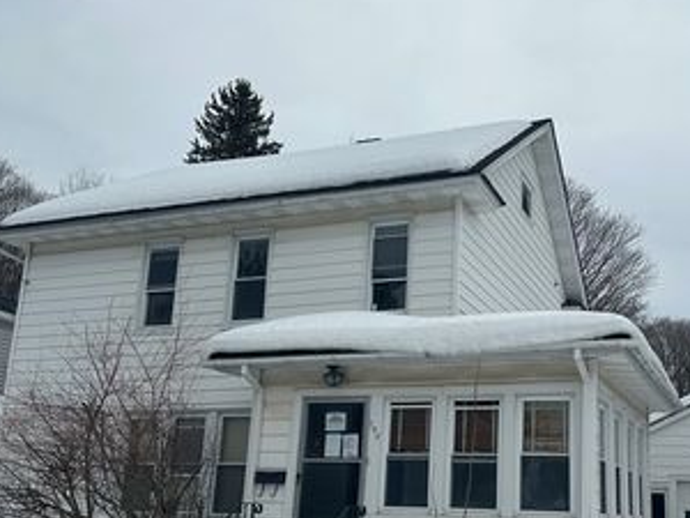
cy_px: 342
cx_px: 448
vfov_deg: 35.6
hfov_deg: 46.2
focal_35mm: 40
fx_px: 797
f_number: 1.78
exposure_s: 1/4762
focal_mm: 6.86
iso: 80
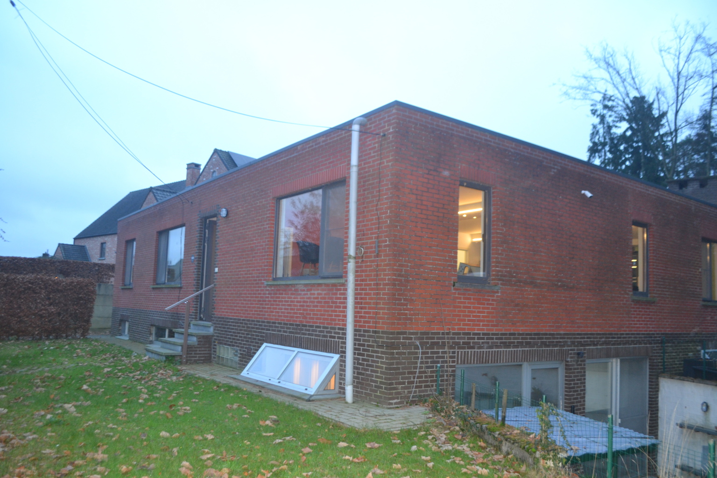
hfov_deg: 67.4
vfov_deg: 47.9
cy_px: 239
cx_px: 358
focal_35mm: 27
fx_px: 538
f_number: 3.5
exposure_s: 1/60
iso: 560
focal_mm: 18
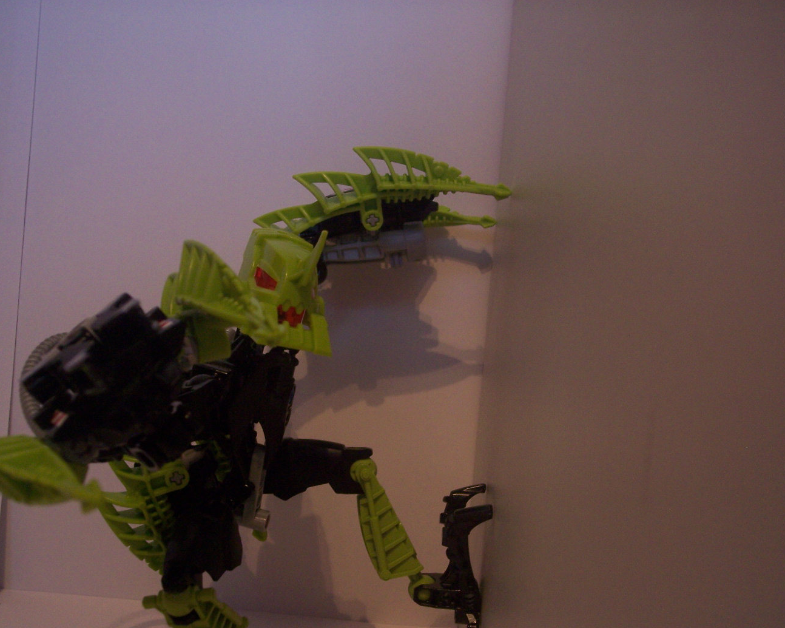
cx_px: 363
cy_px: 334
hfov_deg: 42.0
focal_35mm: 44
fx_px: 1022
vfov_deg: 34.1
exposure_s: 1/8
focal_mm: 8
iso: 200
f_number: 3.4
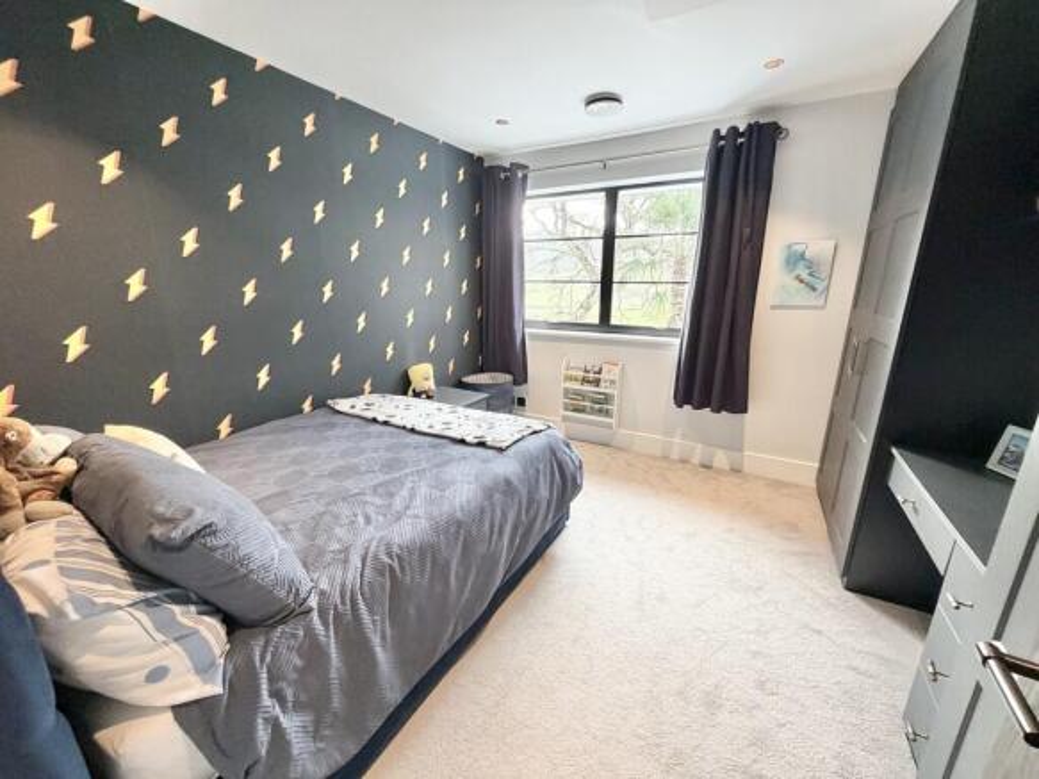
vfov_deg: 85.7
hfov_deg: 102.1
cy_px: 390
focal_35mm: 14
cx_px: 520
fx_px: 420
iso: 200
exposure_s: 1/50
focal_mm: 2.22
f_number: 2.2
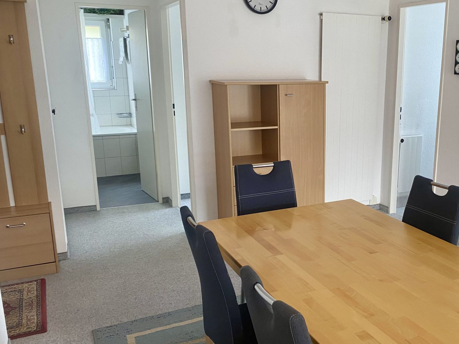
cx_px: 322
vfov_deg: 38.6
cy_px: 185
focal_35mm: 37
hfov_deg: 48.9
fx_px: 491
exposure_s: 1/50
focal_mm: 4.25
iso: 125
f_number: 1.8
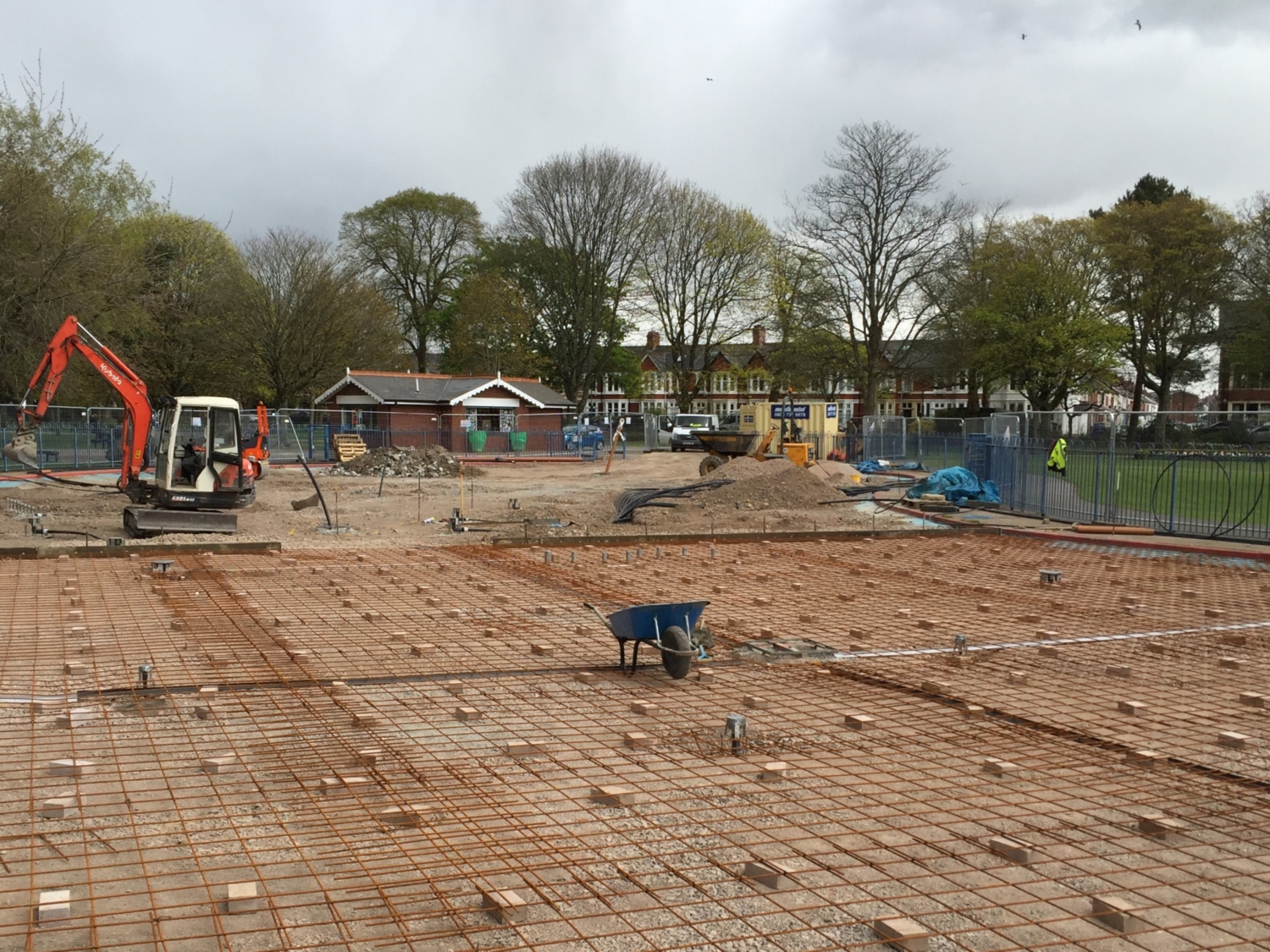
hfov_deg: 61.7
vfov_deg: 48.2
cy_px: 476
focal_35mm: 29
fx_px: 1064
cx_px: 635
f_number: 2.2
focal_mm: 4.15
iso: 32
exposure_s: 1/842
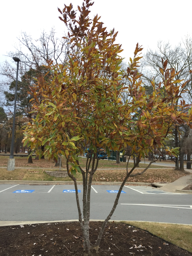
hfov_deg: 48.2
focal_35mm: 29
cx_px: 96
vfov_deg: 61.7
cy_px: 128
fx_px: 214
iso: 32
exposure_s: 1/527
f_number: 2.2
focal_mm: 4.15
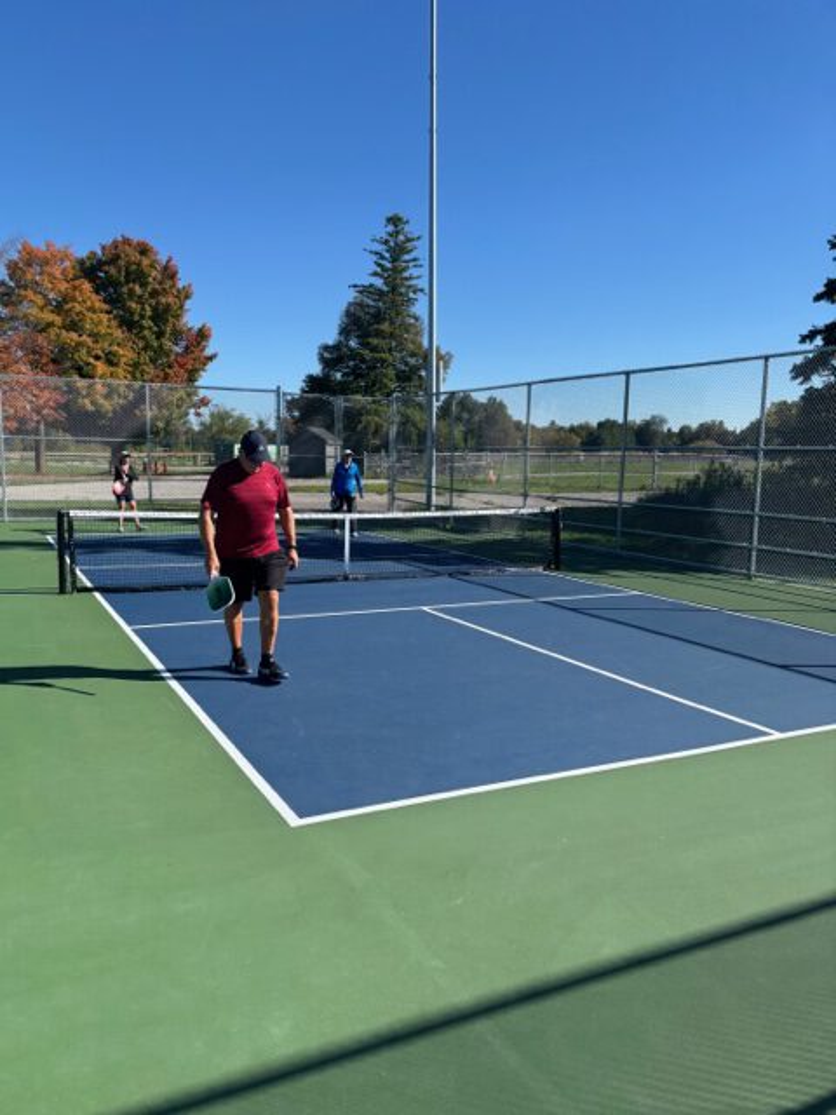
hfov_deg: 53.1
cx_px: 418
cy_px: 558
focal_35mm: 26
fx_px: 837
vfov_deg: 67.3
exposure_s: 1/2639
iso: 50
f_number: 1.6
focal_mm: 5.96
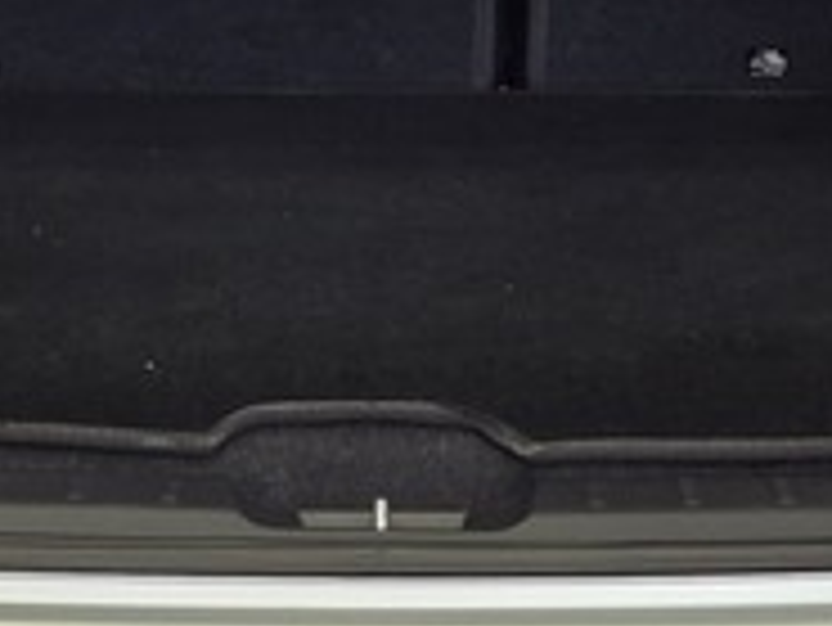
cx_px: 355
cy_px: -41
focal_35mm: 127
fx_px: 3054
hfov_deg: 15.5
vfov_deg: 11.5
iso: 80
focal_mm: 5.4
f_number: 1.8
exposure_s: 1/180
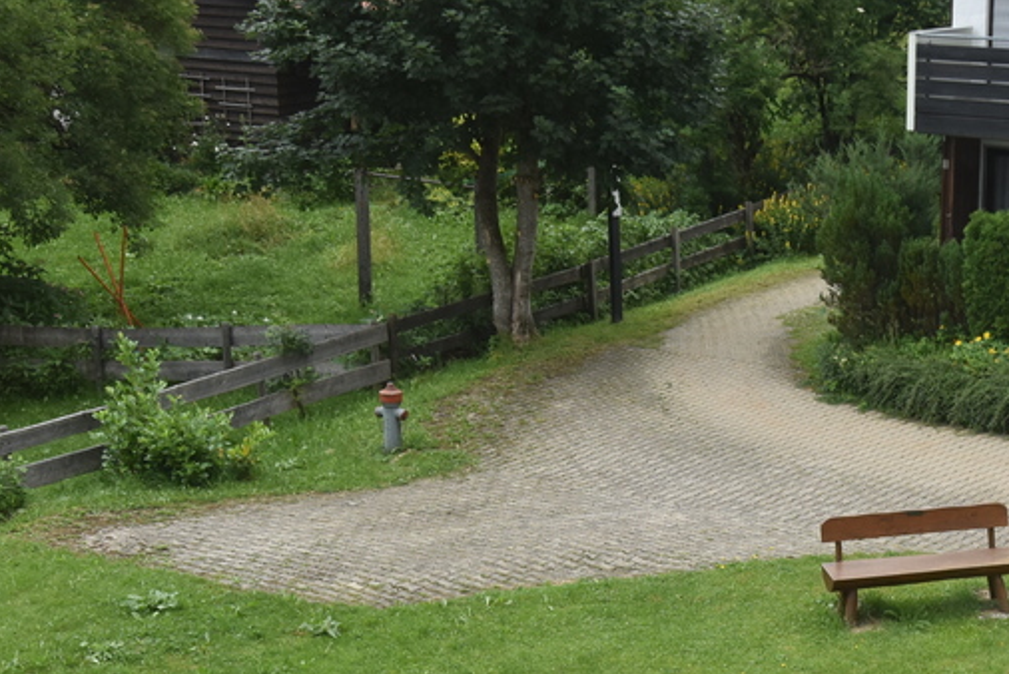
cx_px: 849
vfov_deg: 14.9
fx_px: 2552
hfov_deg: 22.0
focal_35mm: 91
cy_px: 569
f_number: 8
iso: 400
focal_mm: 30
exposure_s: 1/250
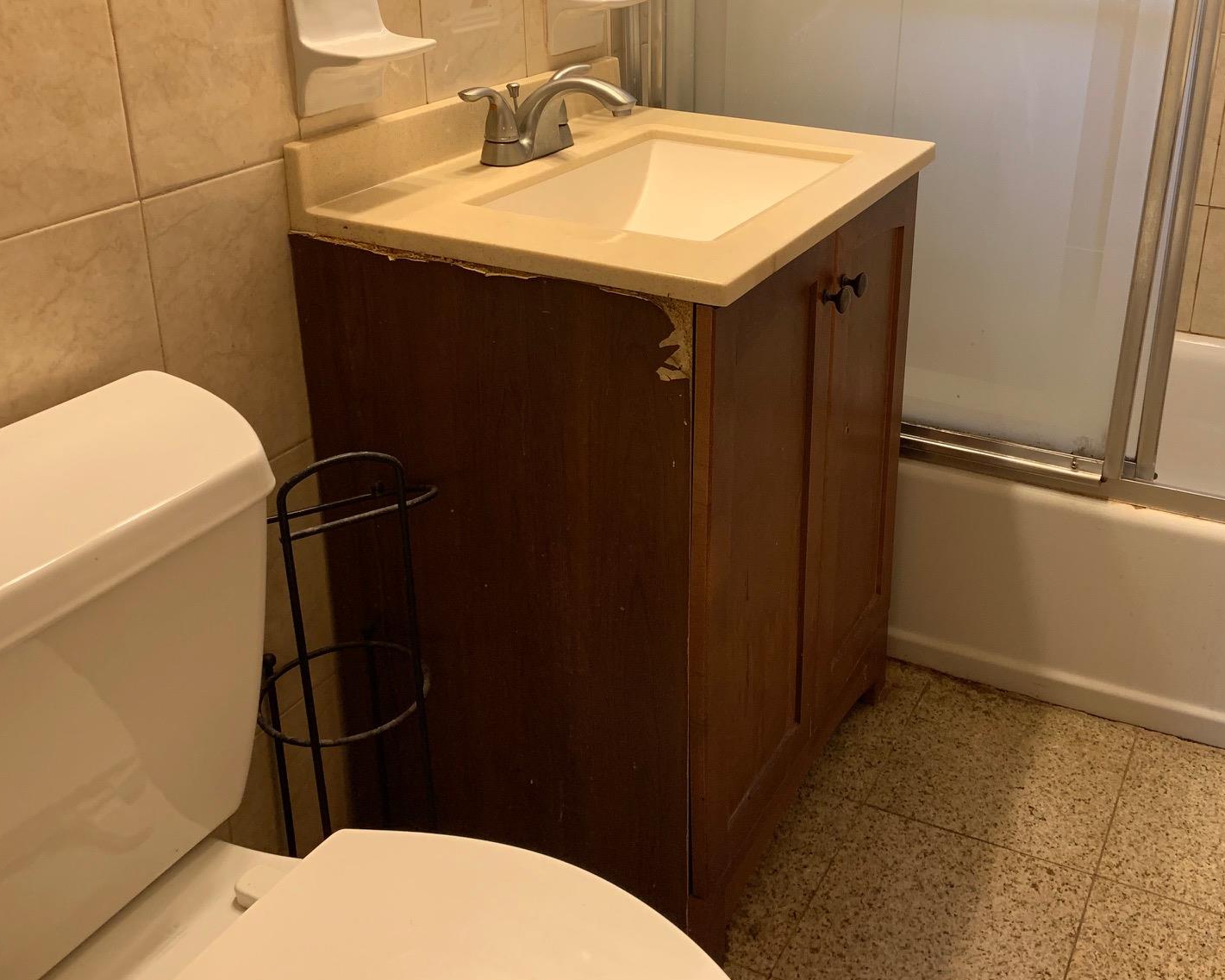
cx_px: 787
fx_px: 1305
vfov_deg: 40.8
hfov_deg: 49.6
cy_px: 362
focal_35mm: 36
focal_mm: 4.25
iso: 160
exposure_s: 1/60
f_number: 1.8
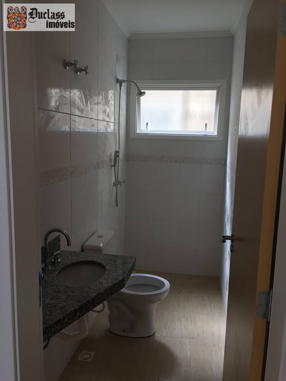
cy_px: 190
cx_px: 143
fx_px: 319
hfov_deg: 48.2
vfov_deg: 61.7
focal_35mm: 29
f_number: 2.2
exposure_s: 1/120
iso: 40
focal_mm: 4.15
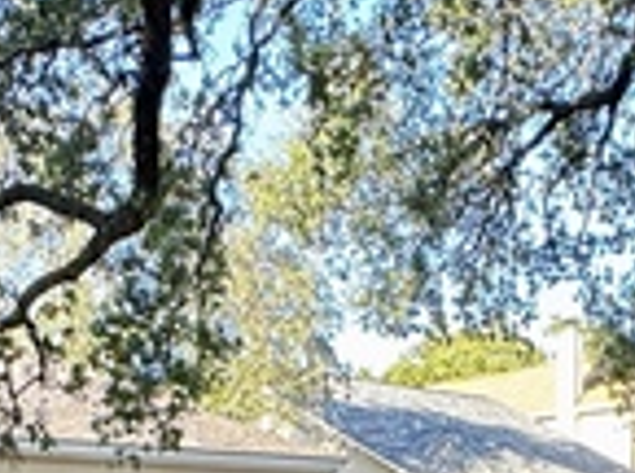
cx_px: 420
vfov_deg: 18.5
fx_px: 1135
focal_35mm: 62
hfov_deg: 31.0
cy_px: 850
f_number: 2.2
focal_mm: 2.22
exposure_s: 1/99
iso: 200
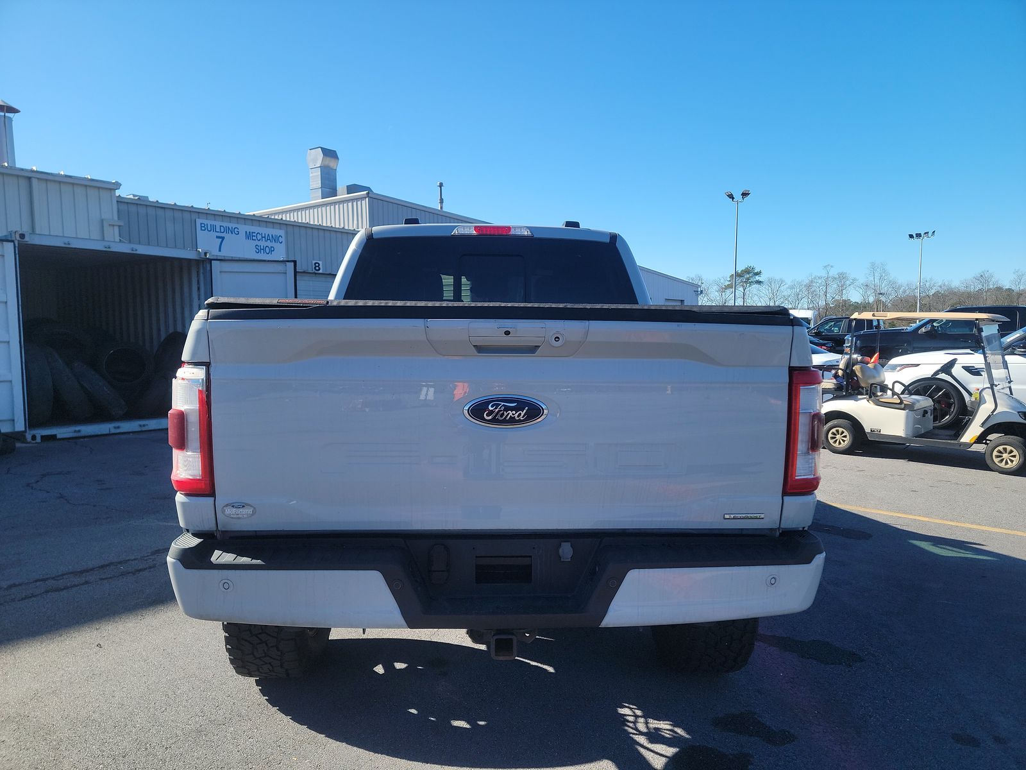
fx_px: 711
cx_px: 513
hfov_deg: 71.6
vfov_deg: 56.8
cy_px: 385
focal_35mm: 24
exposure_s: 1/463
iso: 50
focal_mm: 6.7
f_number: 1.8
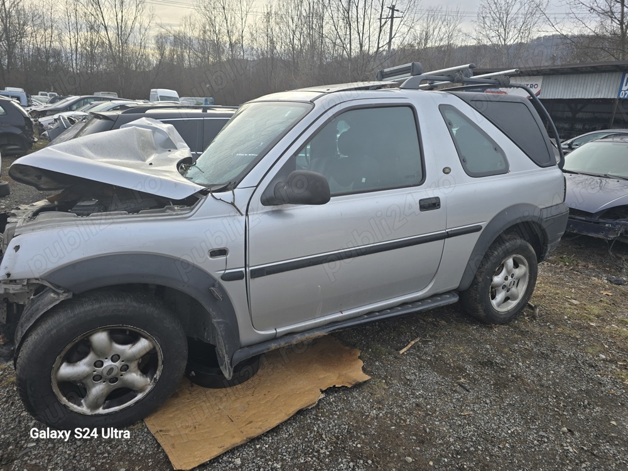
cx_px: 314
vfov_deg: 58.9
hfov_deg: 73.9
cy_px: 236
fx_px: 417
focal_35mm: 23
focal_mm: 6.3
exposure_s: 1/575
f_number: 1.7
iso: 12
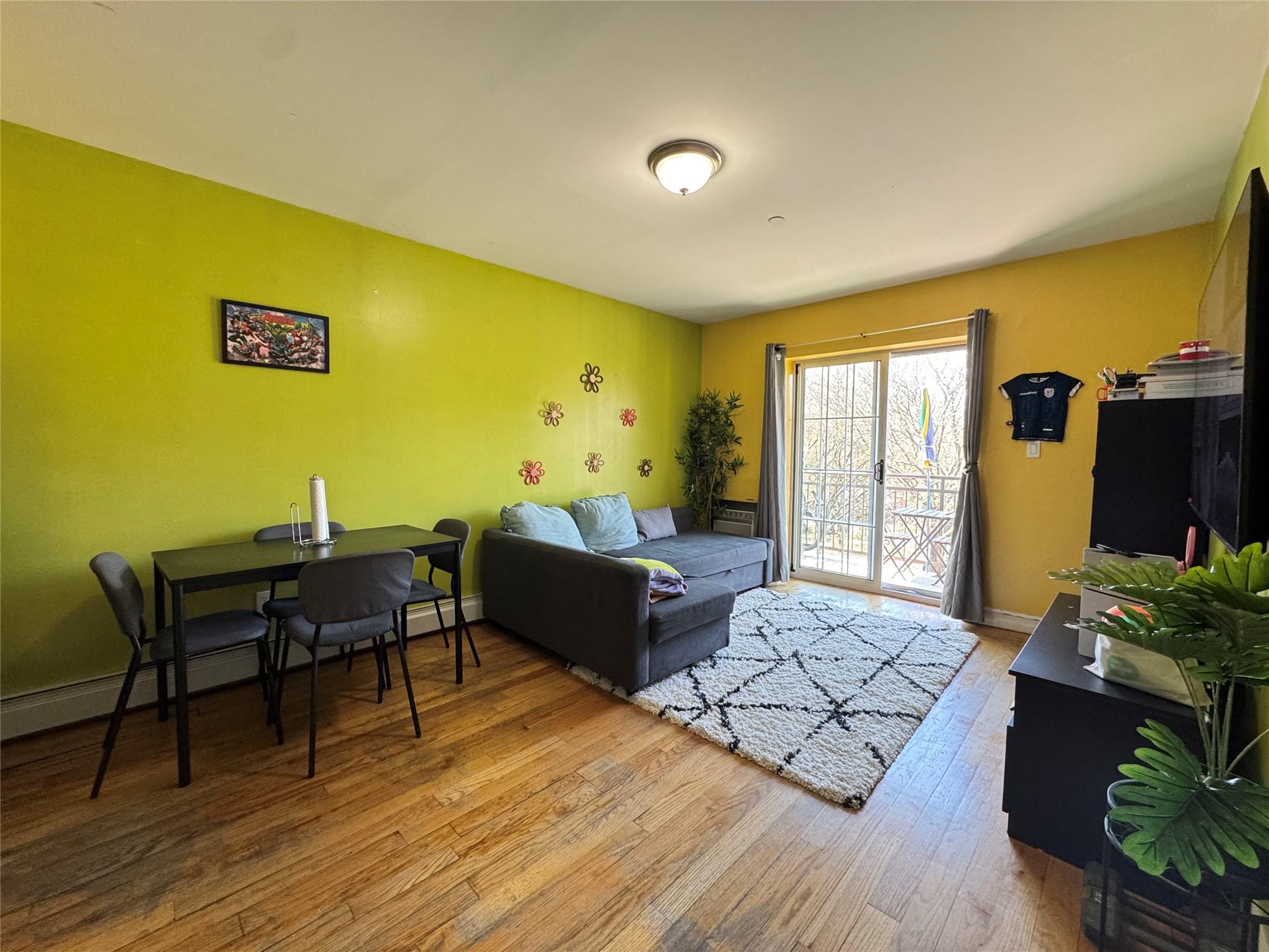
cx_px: 634
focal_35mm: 14
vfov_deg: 85.7
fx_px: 513
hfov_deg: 102.1
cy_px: 476
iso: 250
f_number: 2.2
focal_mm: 2.22
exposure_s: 1/60
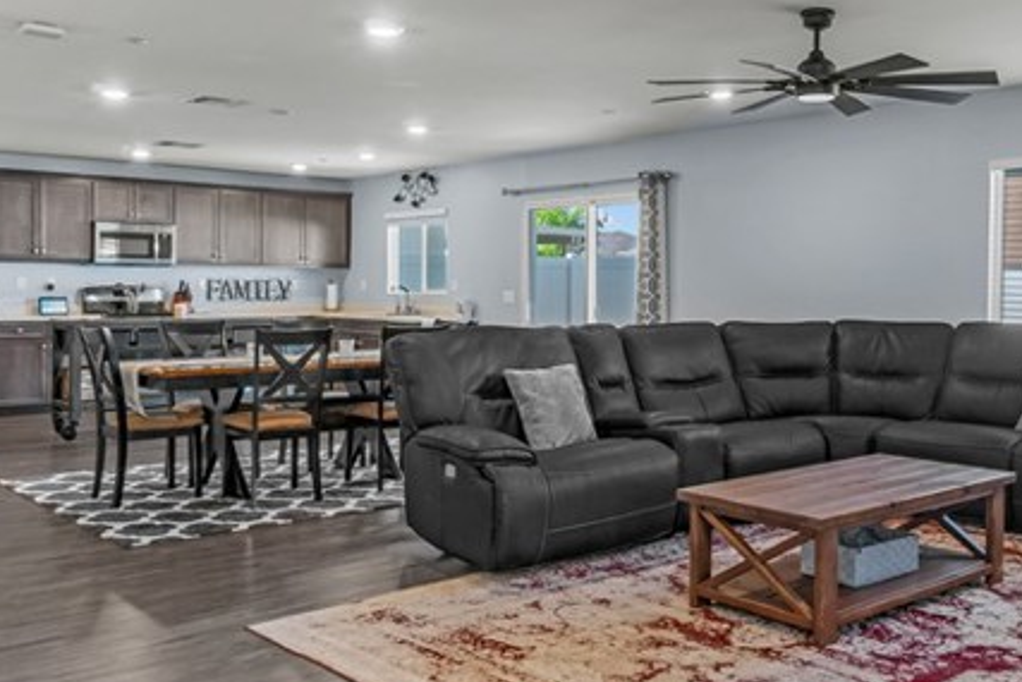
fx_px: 1022
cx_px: 670
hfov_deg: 52.2
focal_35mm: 36
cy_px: 310
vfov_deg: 36.9
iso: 400
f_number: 9
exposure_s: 1/3
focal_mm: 10
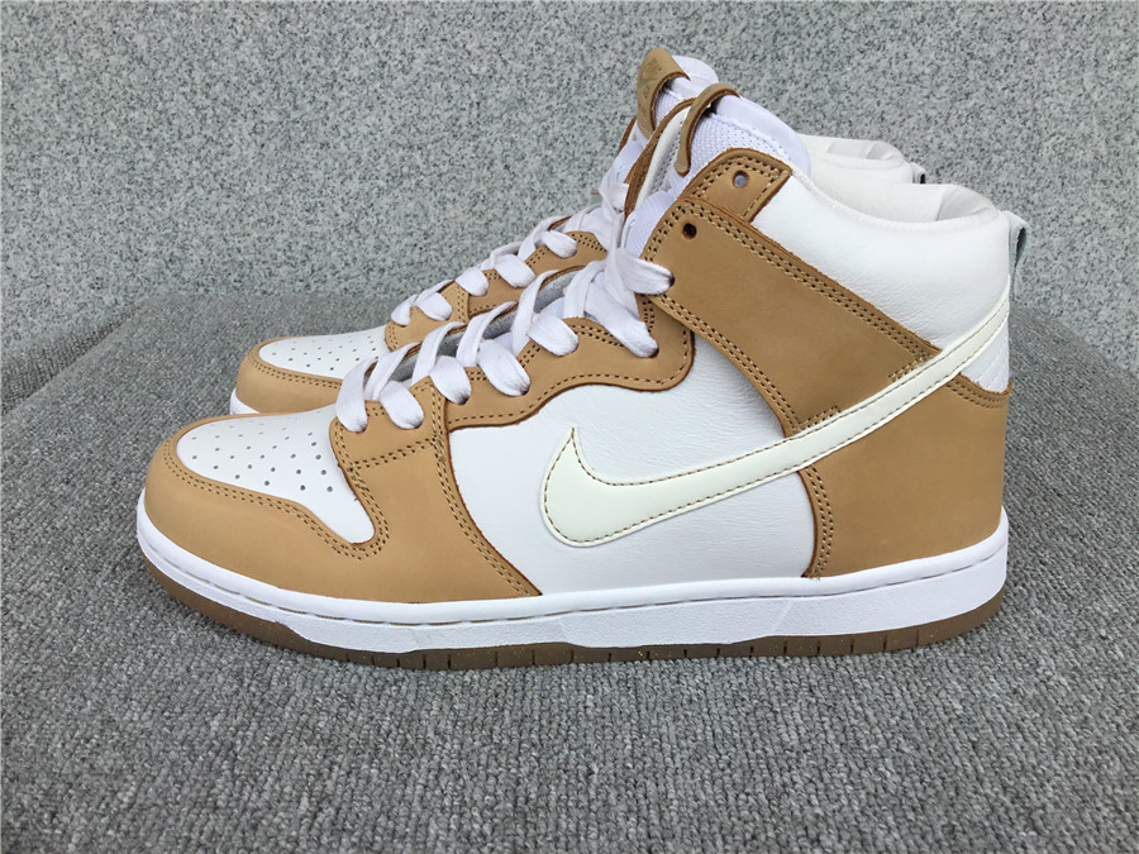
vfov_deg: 45.4
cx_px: 570
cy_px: 427
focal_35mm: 31
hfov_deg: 58.4
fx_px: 1020
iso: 25
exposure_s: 1/1006
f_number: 2.4
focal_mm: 3.3
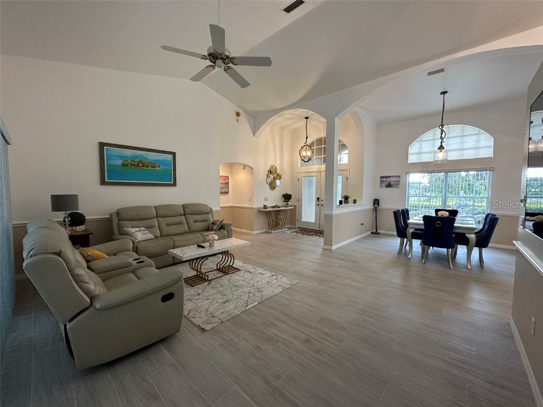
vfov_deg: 85.7
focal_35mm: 14
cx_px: 272
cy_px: 204
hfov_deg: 102.1
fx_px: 220
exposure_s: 1/60
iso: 160
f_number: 2.2
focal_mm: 2.22
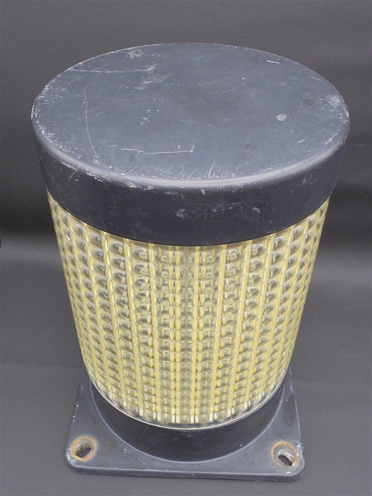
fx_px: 487
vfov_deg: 54.0
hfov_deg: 41.8
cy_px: 248
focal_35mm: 34
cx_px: 186
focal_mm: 6.1
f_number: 4
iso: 100
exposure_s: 1/30
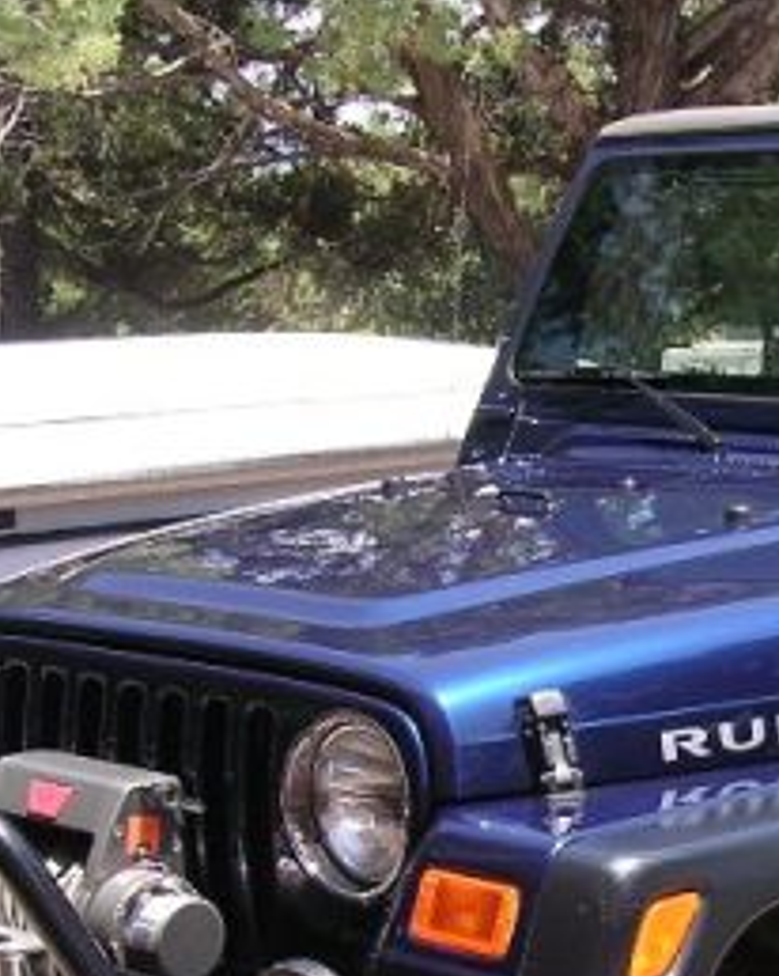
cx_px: 783
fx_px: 2655
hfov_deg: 16.3
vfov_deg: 20.4
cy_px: 893
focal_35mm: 92
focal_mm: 5.8
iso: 100
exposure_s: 1/342
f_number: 2.8
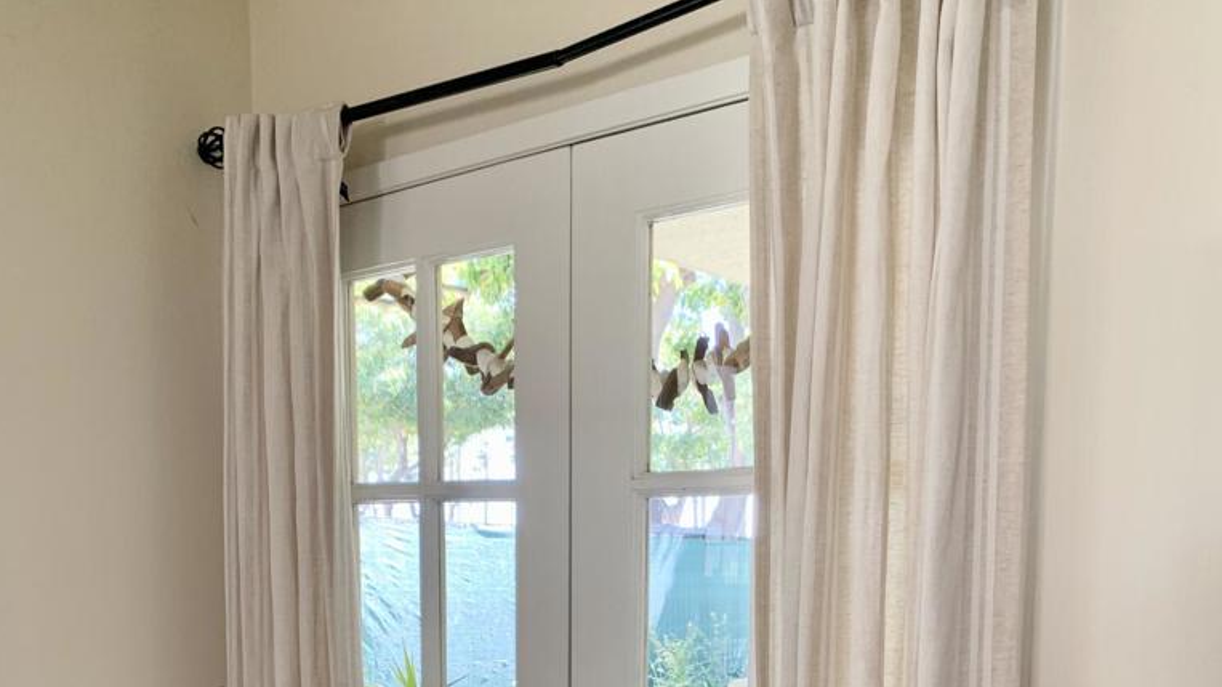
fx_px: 1231
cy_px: 716
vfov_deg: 28.8
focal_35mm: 38
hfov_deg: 52.8
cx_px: 609
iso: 80
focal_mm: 4.25
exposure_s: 1/121
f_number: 1.8
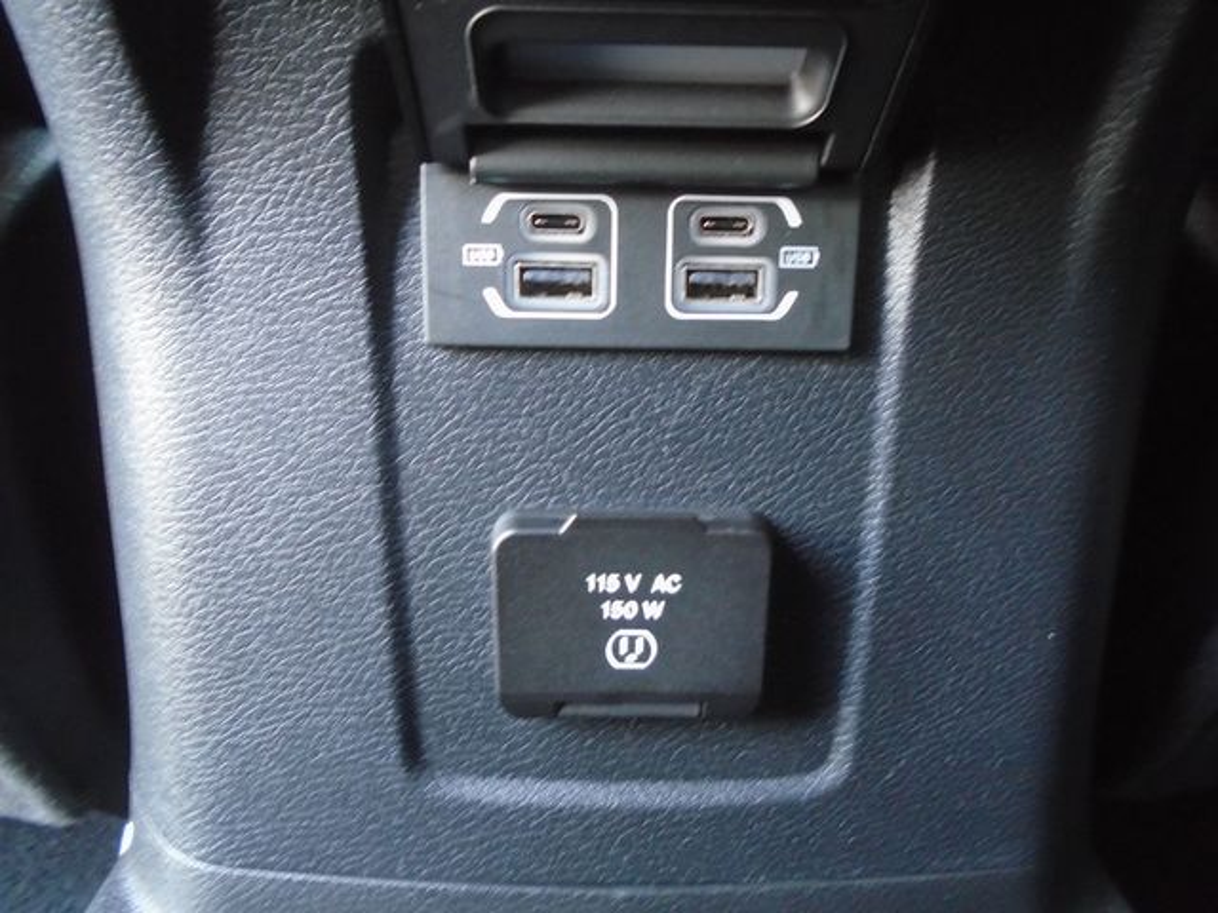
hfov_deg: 67.3
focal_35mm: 26
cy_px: 456
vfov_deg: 53.1
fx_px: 915
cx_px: 609
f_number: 3.2
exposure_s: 1/8
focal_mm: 4.6
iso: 400
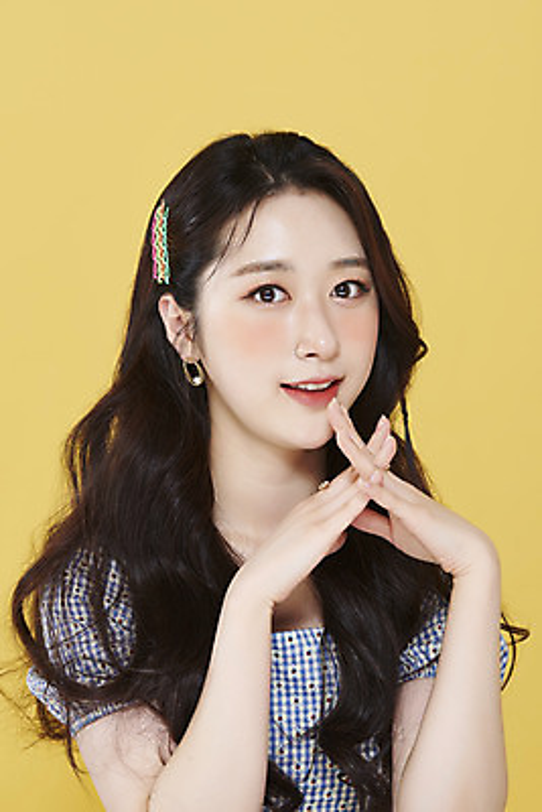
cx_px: 271
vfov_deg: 19.4
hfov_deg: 13.1
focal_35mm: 105
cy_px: 406
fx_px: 2369
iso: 64
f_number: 11
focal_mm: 105
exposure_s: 1/125
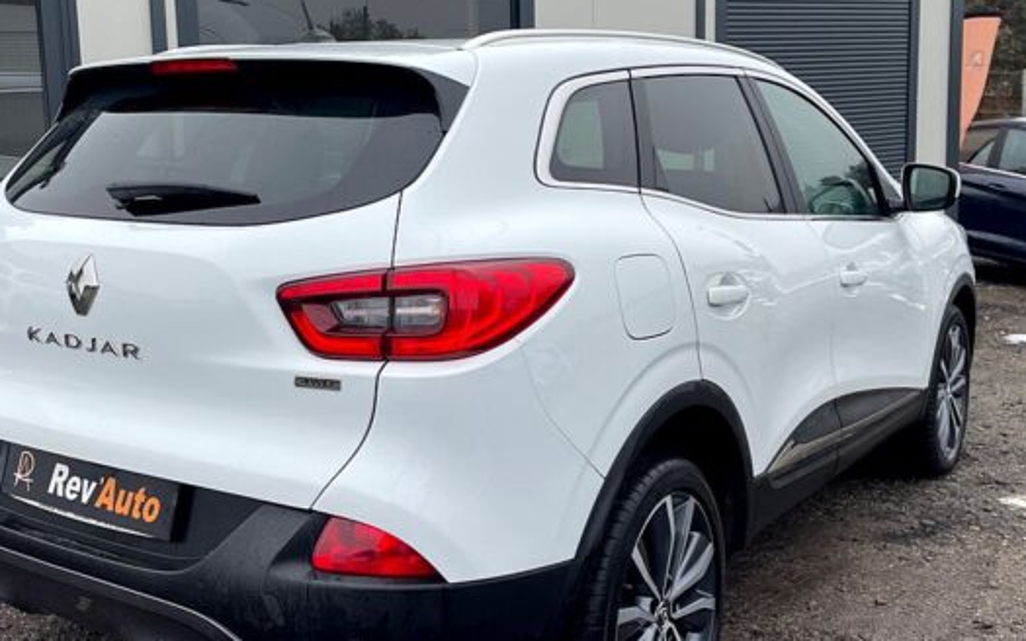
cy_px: 233
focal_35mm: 42
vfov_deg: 30.4
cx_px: 449
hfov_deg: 47.1
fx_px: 1174
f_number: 1.6
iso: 32
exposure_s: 1/543
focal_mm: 4.2
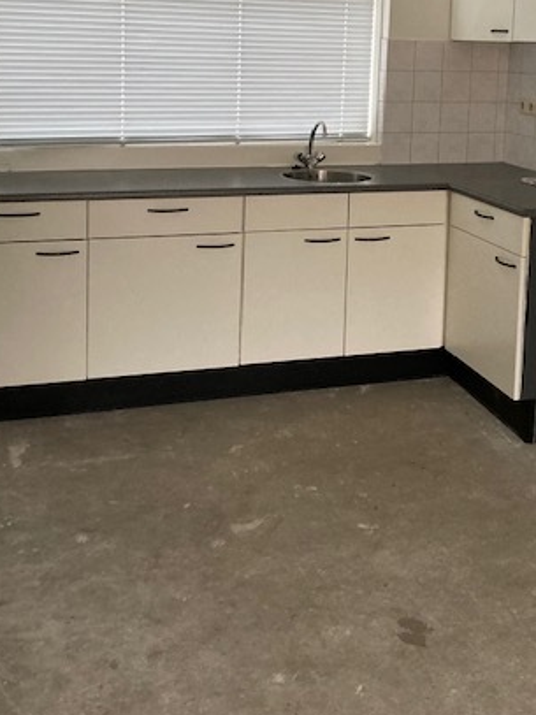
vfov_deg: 41.5
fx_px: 909
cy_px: 163
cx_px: 313
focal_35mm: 44
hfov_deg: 32.8
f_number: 1.8
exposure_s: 1/60
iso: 320
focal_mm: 3.99
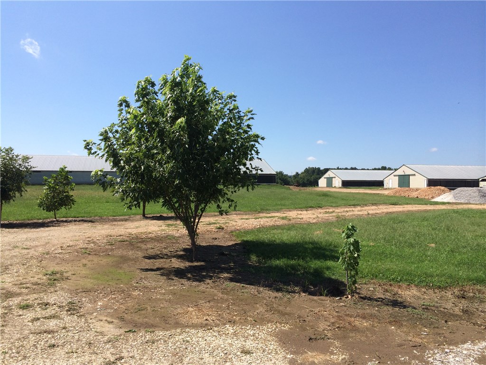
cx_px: 243
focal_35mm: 30
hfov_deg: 60.0
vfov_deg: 46.8
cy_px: 182
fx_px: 421
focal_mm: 4.12
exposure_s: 1/2160
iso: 32
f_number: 2.2
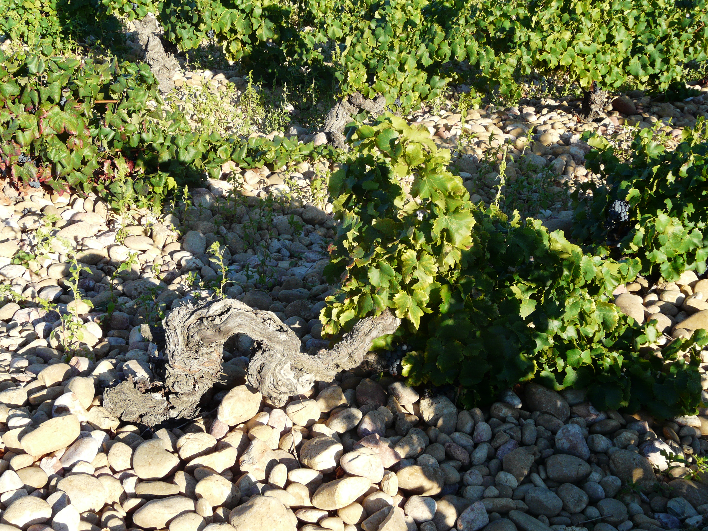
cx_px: 354
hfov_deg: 37.5
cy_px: 266
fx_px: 1043
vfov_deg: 28.6
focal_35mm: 51
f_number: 4.5
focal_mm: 8.3
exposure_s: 1/250
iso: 100
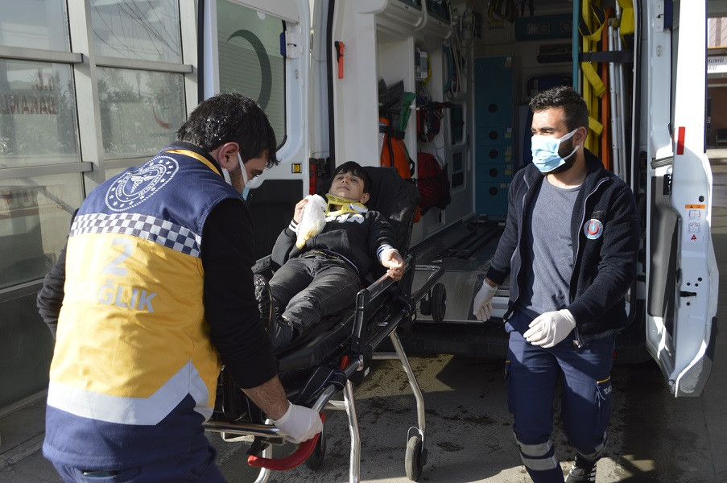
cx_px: 364
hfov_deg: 53.2
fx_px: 726
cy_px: 242
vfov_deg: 36.8
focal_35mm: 36
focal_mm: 24
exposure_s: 1/125
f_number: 5.6
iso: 100
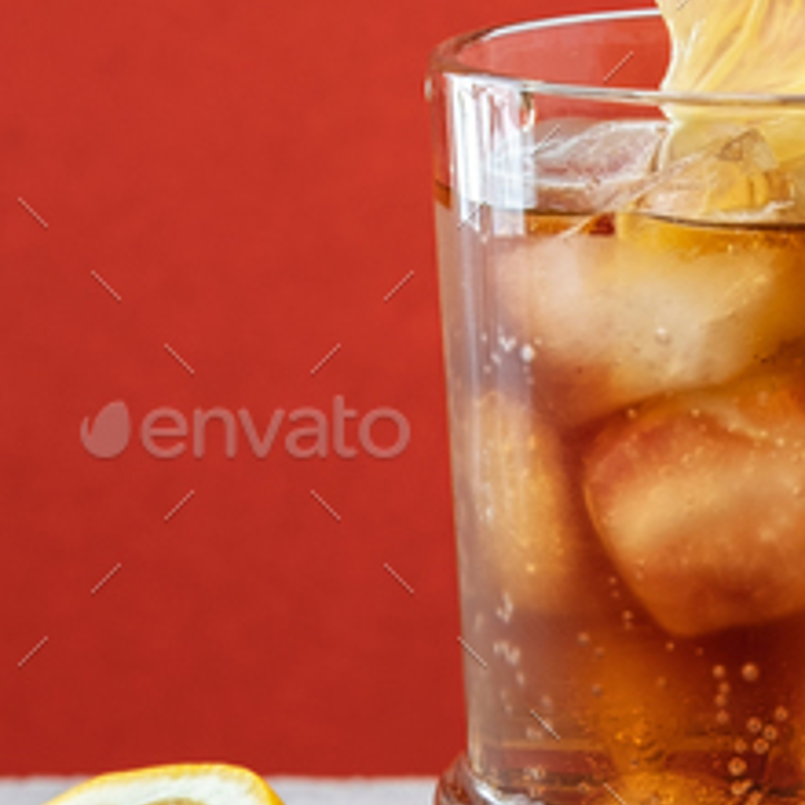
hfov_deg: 9.6
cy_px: 404
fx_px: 4762
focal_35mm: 181
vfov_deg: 9.7
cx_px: 783
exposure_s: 1/180
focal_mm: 35
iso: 100
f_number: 8
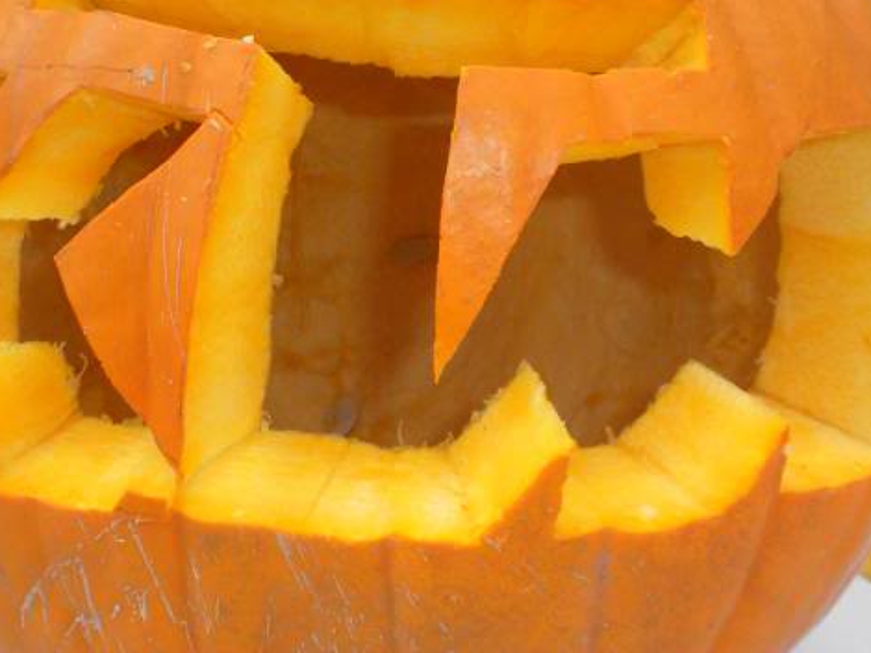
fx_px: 1584
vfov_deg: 23.3
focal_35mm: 63
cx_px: 410
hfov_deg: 30.7
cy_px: 319
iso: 64
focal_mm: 6.6
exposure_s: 1/280
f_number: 3.5
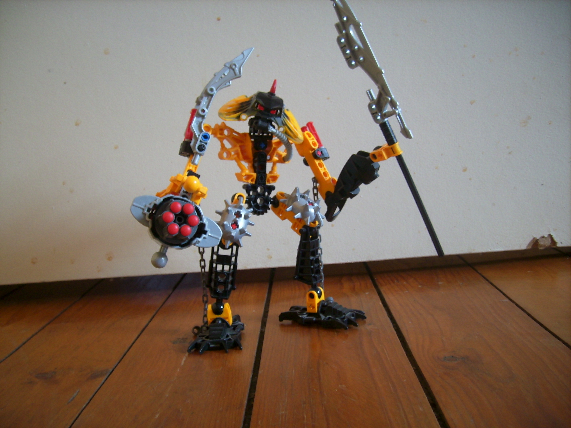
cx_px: 286
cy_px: 214
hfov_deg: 56.8
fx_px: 528
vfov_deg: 44.2
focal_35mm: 32
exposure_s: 1/3
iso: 50
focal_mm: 5.99
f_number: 2.8
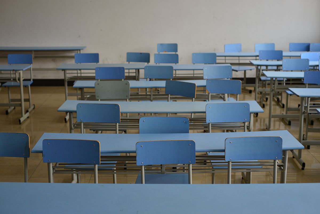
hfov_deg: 39.6
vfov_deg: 27.0
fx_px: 445
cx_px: 160
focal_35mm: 50
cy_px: 107
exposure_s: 1/500
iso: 640
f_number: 3.2
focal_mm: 50
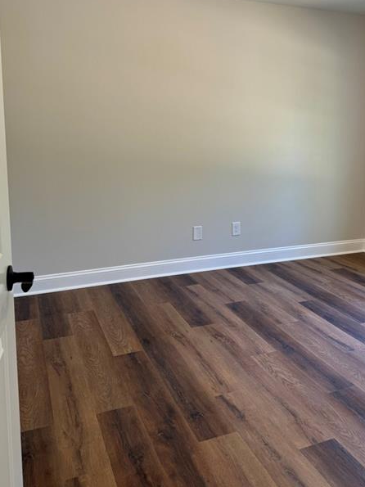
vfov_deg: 57.8
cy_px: 187
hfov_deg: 45.4
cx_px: 203
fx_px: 436
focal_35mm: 31
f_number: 1.78
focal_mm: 6.86
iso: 100
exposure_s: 1/120
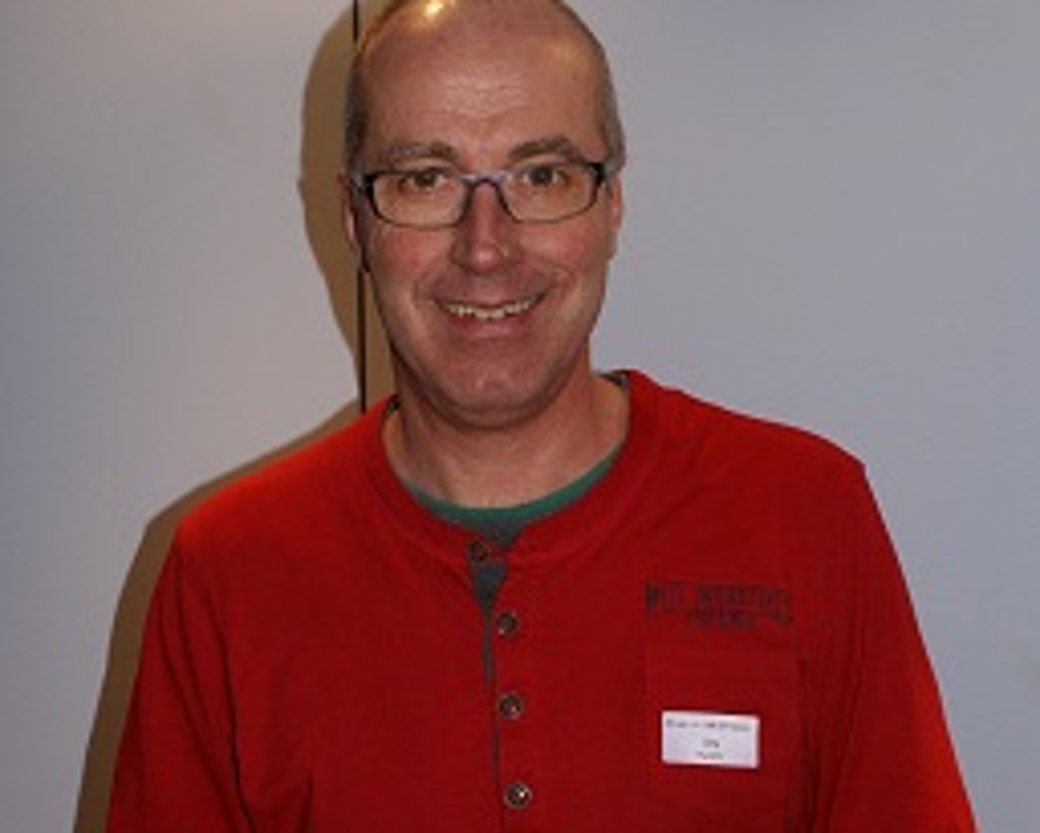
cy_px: 532
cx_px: 516
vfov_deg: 20.5
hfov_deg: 25.5
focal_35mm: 75
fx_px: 2300
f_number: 5.6
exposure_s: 1/60
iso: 400
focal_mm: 35
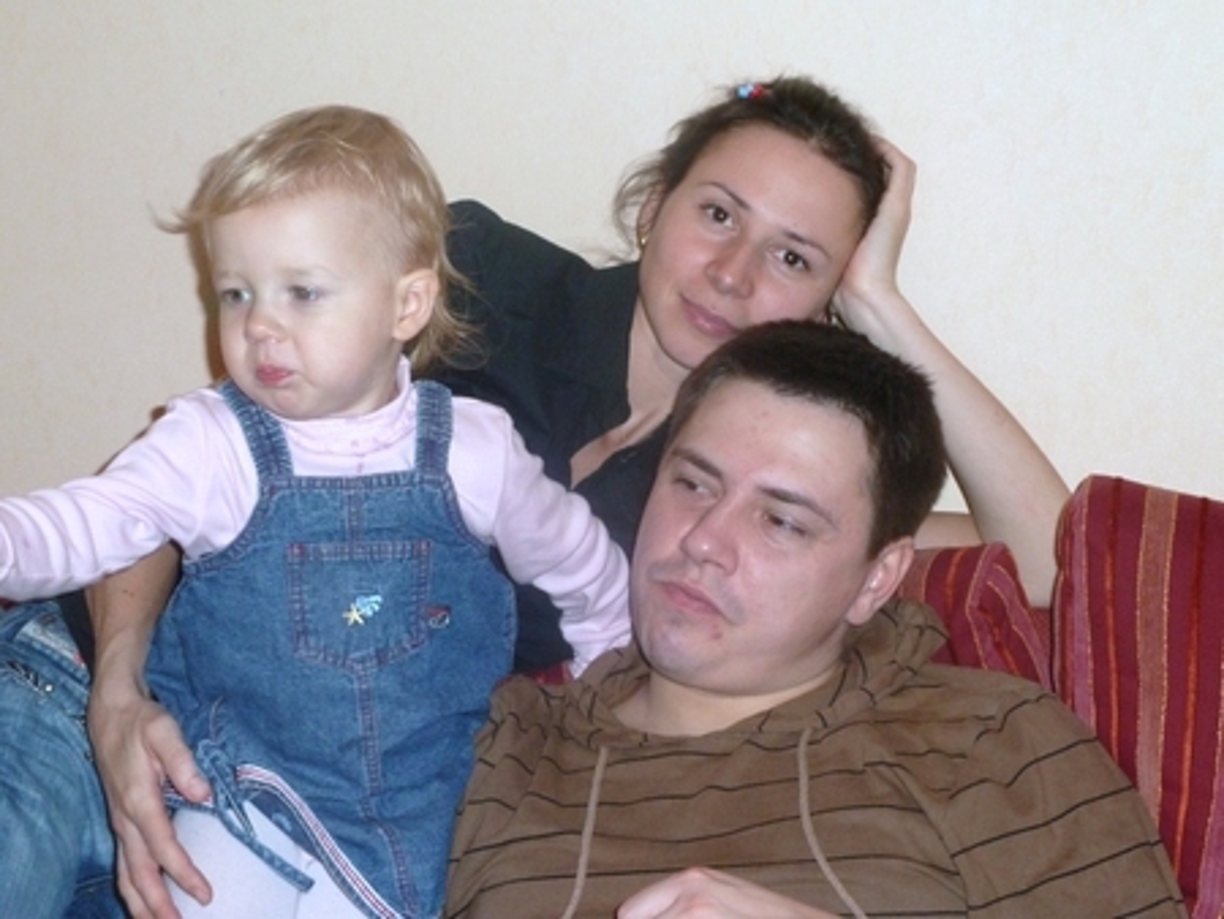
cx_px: 612
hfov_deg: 27.0
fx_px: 2547
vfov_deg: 20.5
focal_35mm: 72
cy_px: 460
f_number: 4.1
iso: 250
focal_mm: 11.9
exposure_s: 1/40
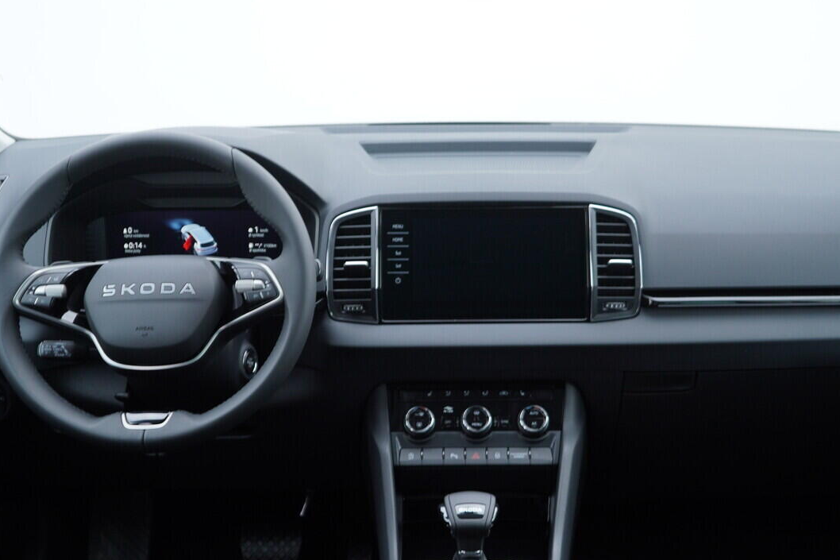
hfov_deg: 40.3
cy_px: 307
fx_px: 1143
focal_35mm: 49
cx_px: 454
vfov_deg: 27.5
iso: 125
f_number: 2.8
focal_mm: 24
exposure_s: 1/40
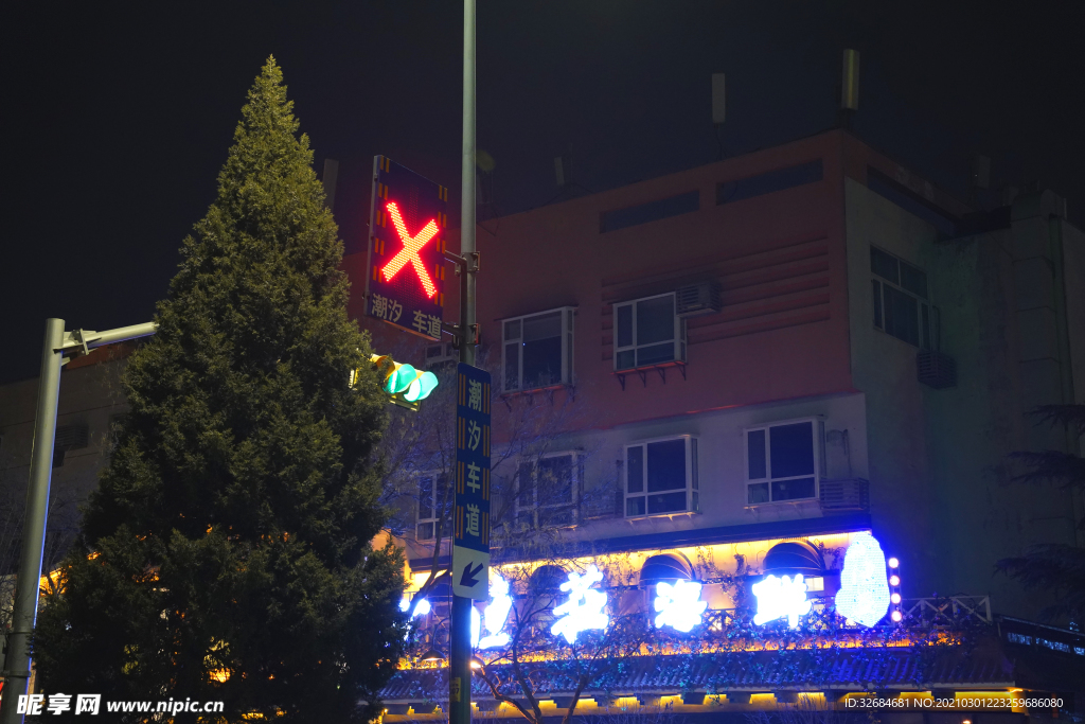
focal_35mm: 56
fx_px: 1688
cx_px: 542
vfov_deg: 24.2
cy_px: 362
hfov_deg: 35.6
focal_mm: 56
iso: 3200
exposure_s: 1/60
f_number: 4
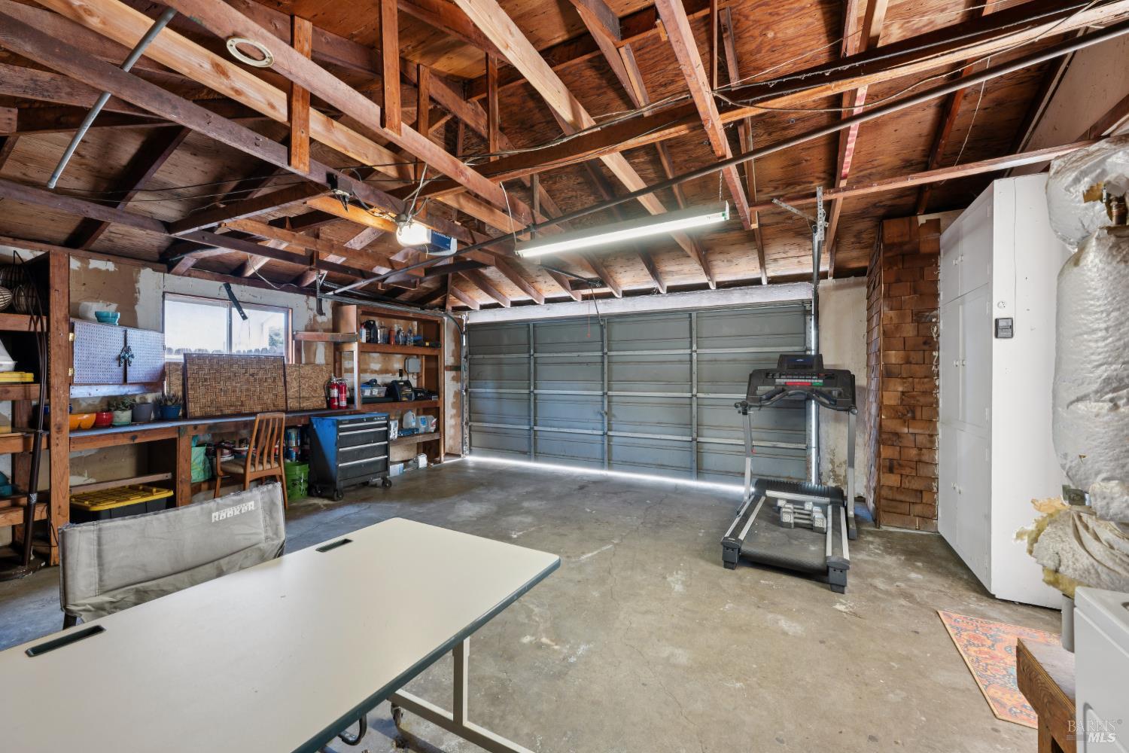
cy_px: 376
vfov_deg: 81.2
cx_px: 564
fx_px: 439
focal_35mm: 14
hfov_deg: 104.3
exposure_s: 1/1.25
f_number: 8
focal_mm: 14
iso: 64
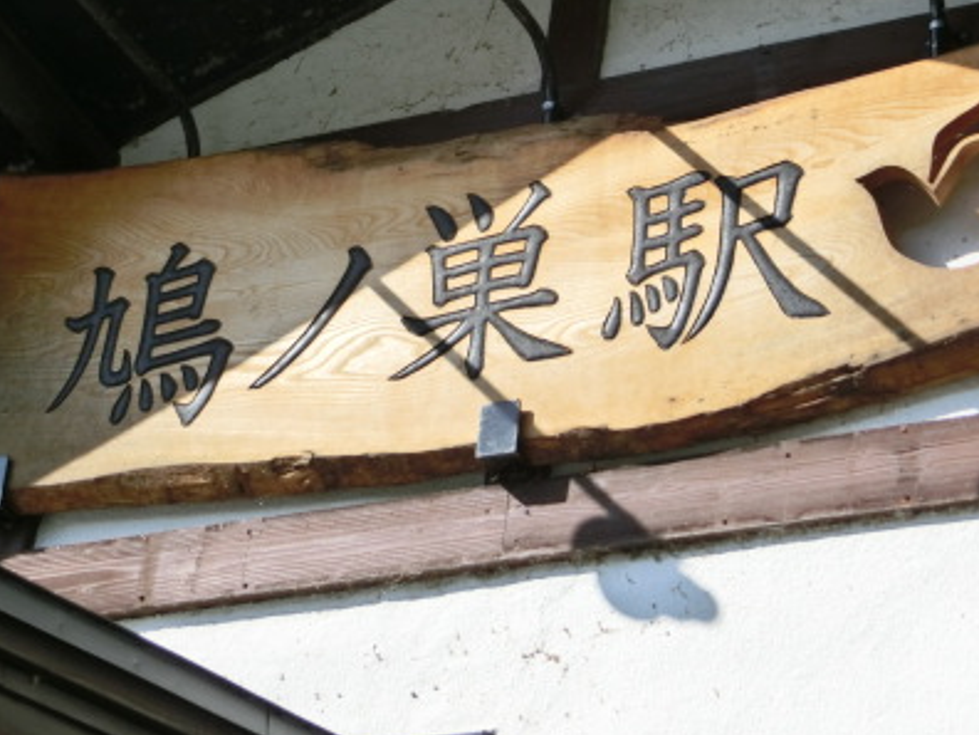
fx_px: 3196
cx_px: 529
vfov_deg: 13.1
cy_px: 196
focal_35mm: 113
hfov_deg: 17.4
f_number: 5.2
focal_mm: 12.4
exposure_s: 1/500
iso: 80
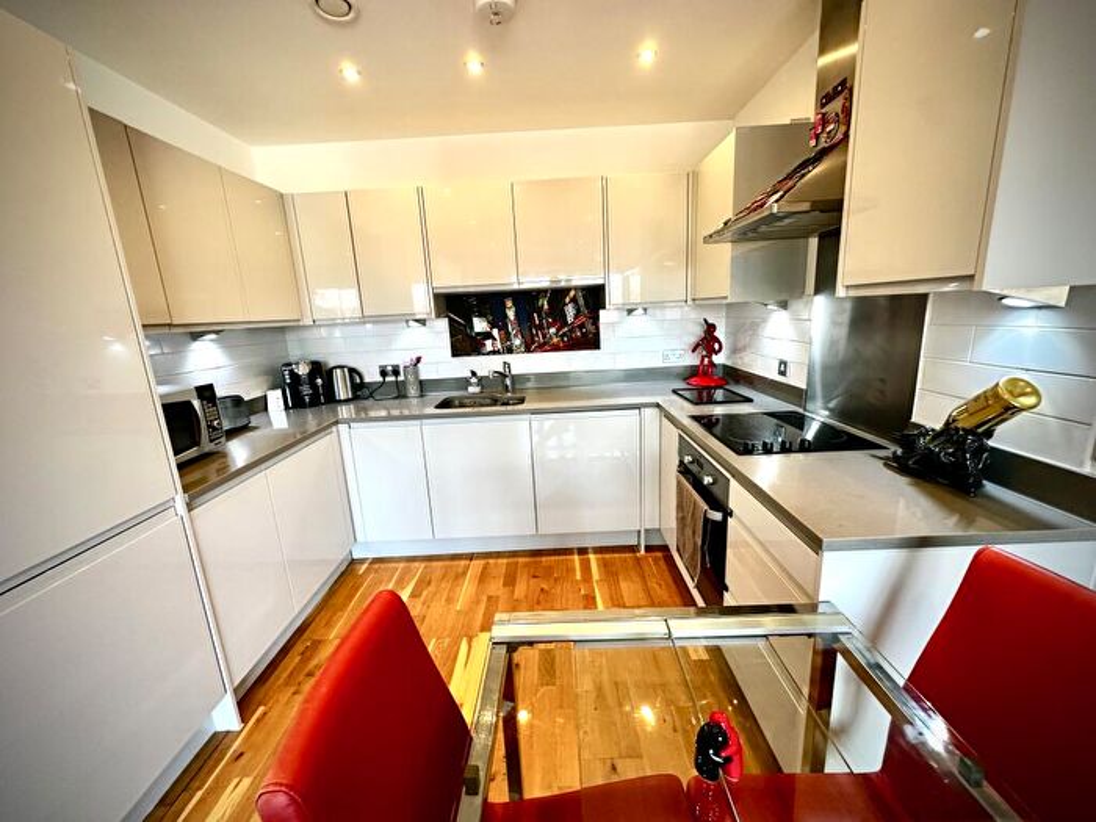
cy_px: 411
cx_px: 548
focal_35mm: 14
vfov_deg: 85.7
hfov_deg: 102.1
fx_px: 443
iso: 200
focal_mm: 2.22
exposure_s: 1/100
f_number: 2.2
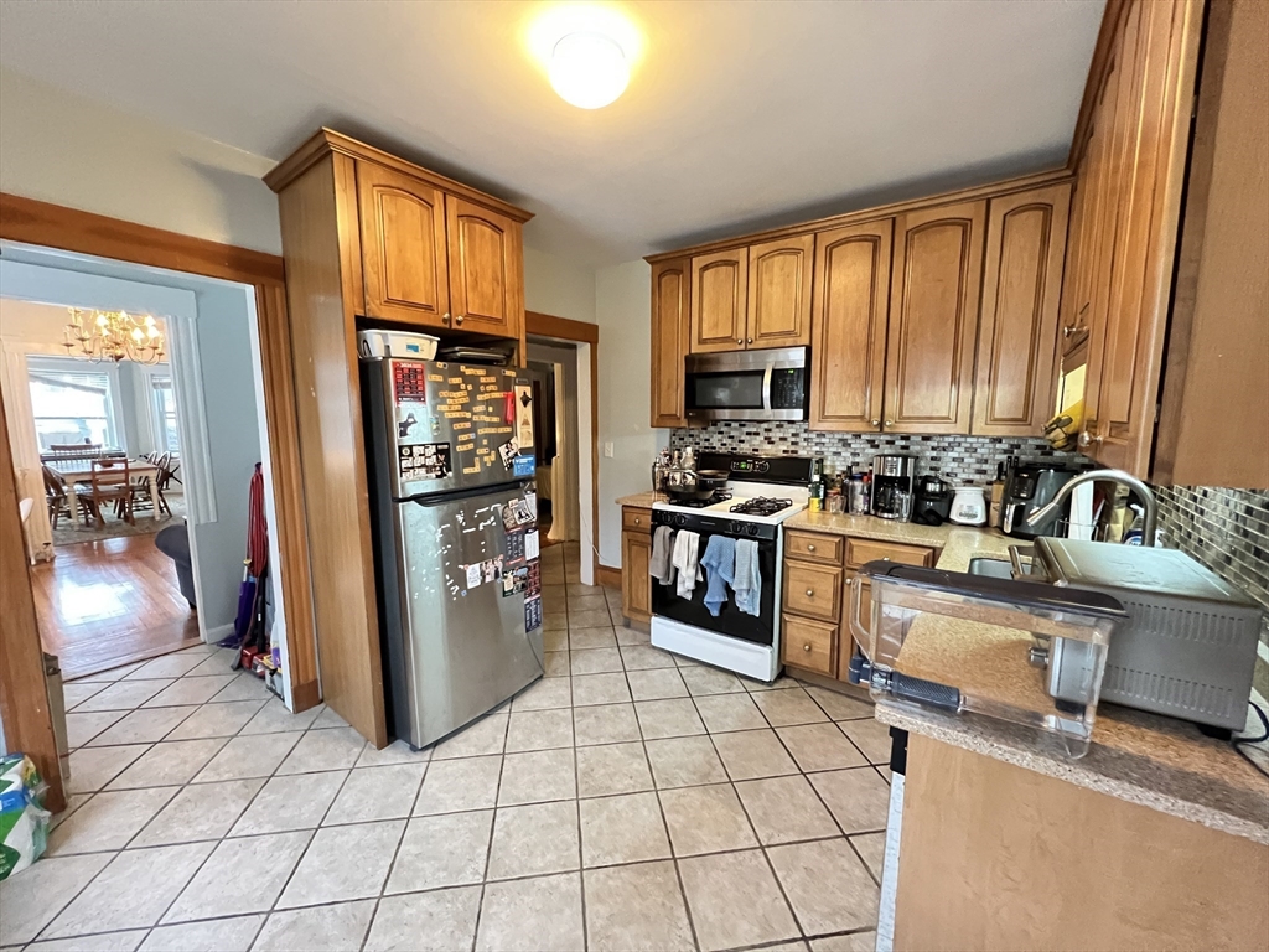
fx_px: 477
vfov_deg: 89.9
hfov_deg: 106.2
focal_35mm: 13
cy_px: 476
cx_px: 634
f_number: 1.8
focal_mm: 1.57
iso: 1000
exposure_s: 1/40
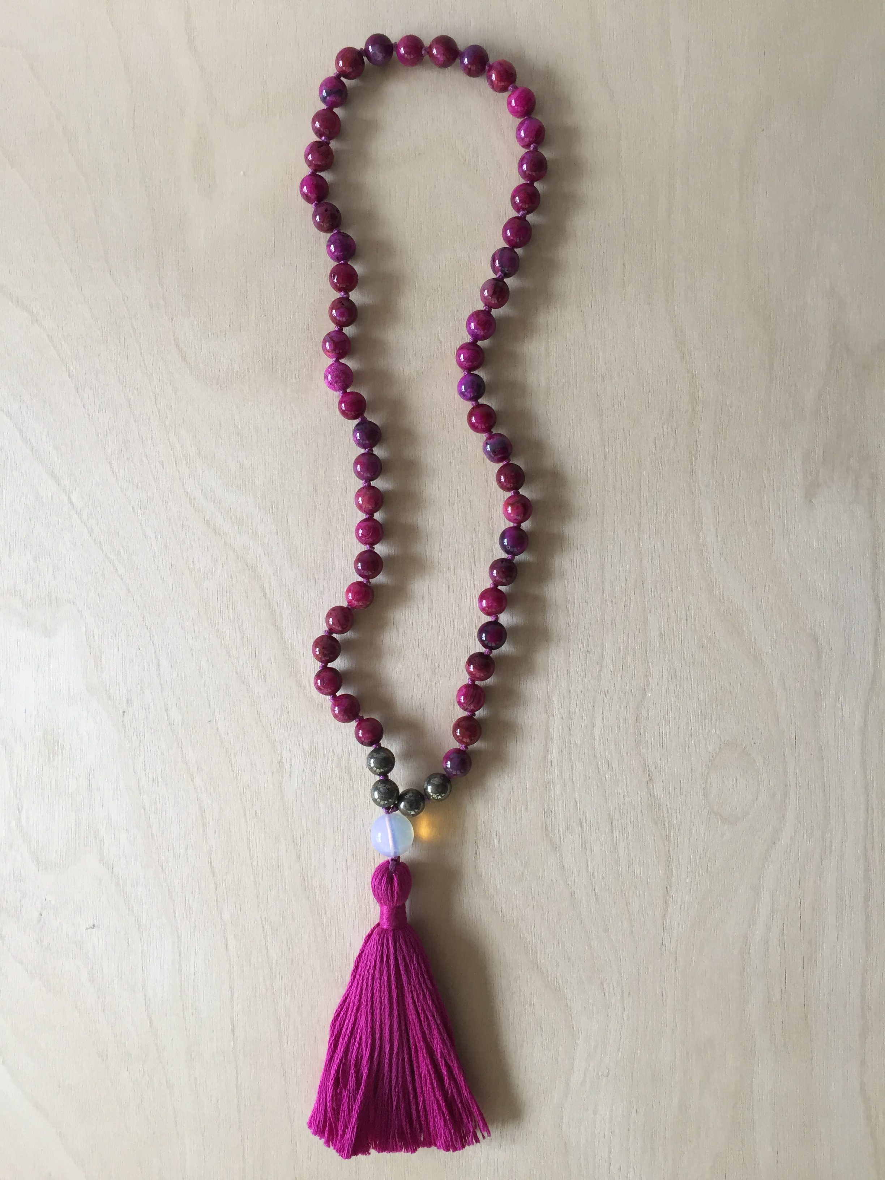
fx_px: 989
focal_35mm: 29
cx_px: 442
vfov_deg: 61.7
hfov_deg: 48.2
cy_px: 590
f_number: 2.2
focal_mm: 4.15
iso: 32
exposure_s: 1/40
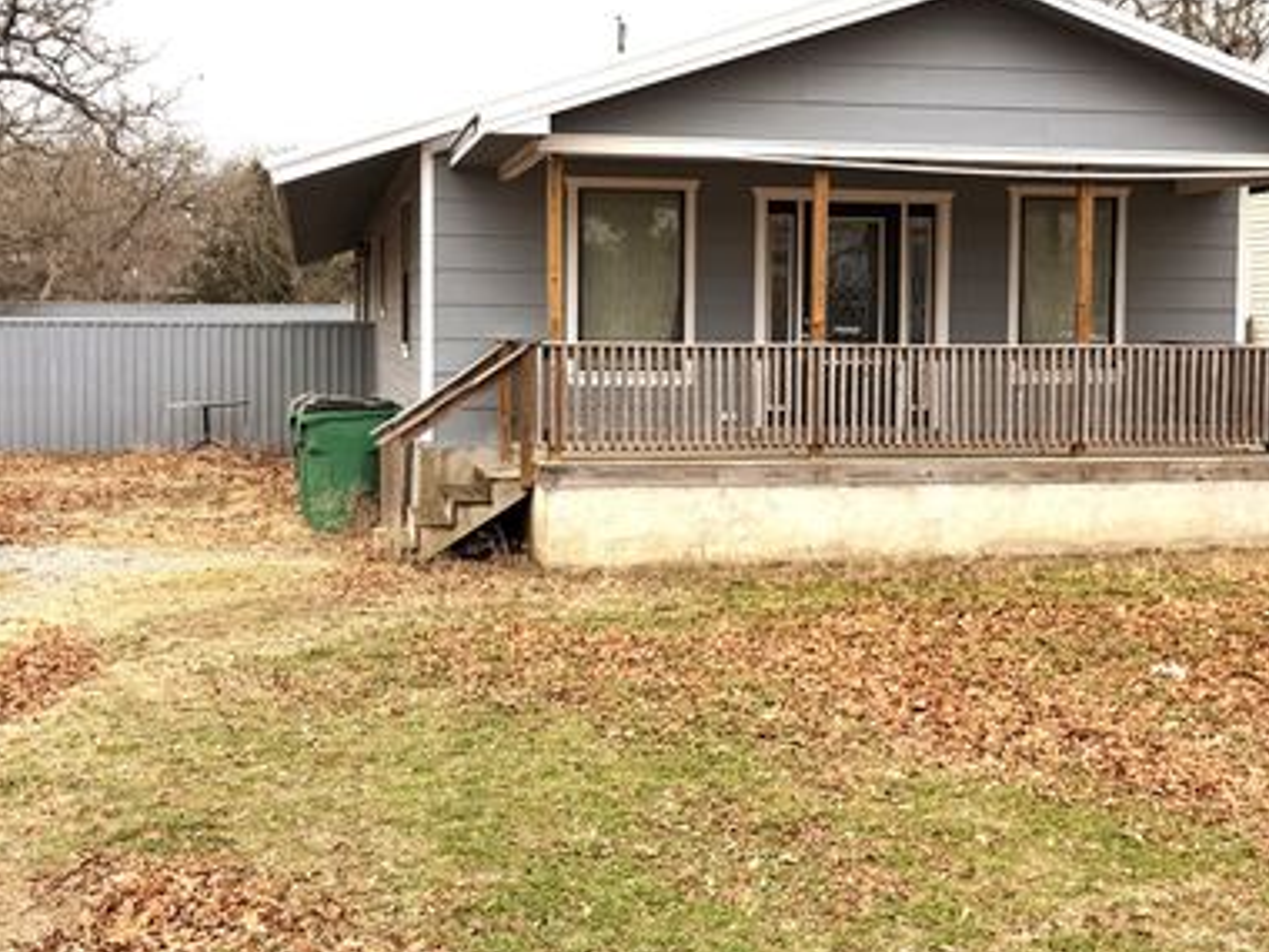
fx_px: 1686
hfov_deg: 41.2
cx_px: 665
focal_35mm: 46
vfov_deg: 31.5
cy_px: 396
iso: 64
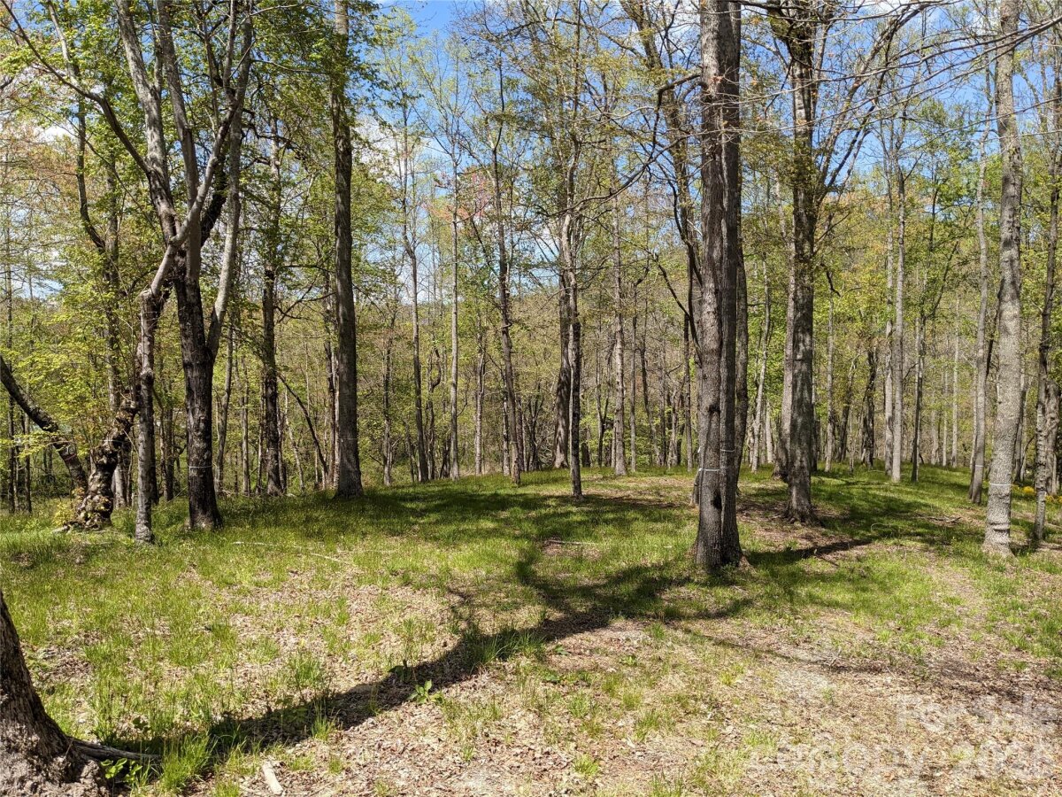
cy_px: 398
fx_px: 828
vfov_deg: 51.4
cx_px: 531
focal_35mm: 27
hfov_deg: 65.3
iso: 55
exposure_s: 1/1565
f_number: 1.73
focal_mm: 4.38
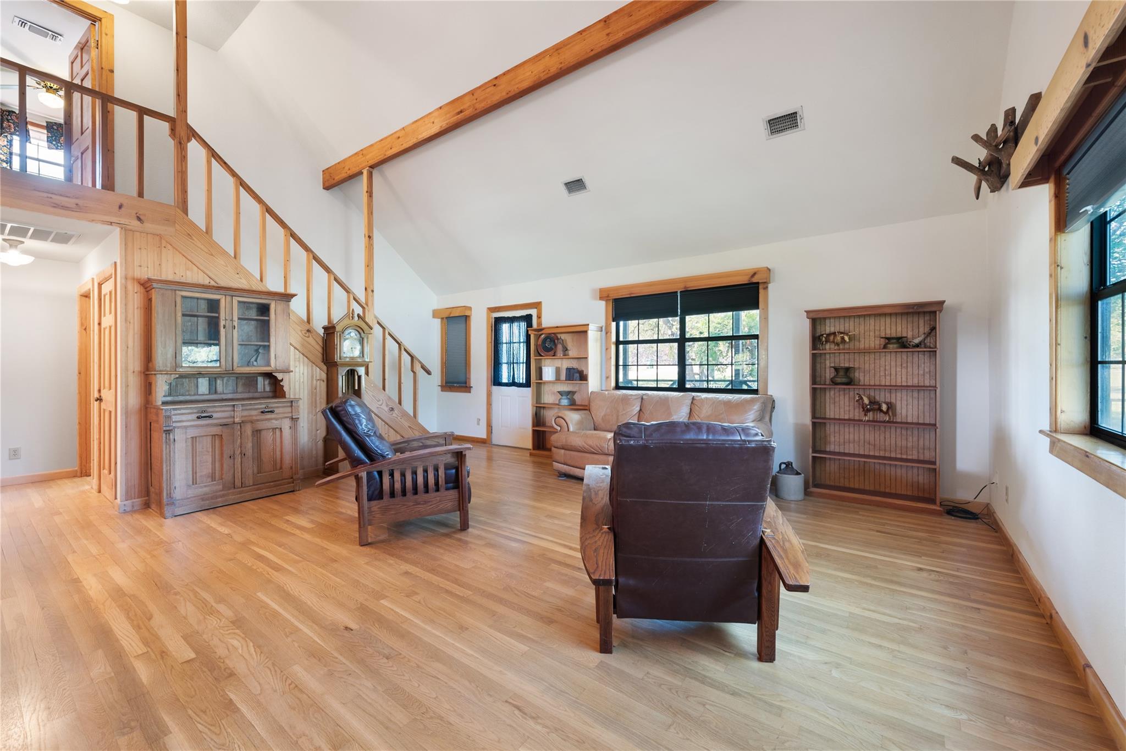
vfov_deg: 77.3
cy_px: 376
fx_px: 469
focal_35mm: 15
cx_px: 563
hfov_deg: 100.4
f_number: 8
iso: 400
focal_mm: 15
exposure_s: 1
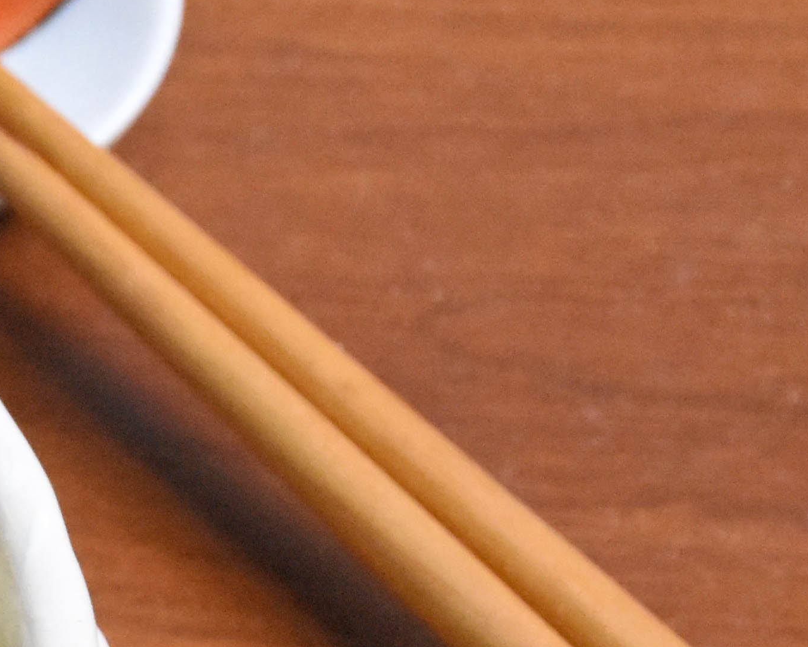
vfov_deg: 5.5
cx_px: -977
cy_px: 700
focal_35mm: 281
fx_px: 6723
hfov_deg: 6.6
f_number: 11
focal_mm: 45
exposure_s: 1/80
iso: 5000
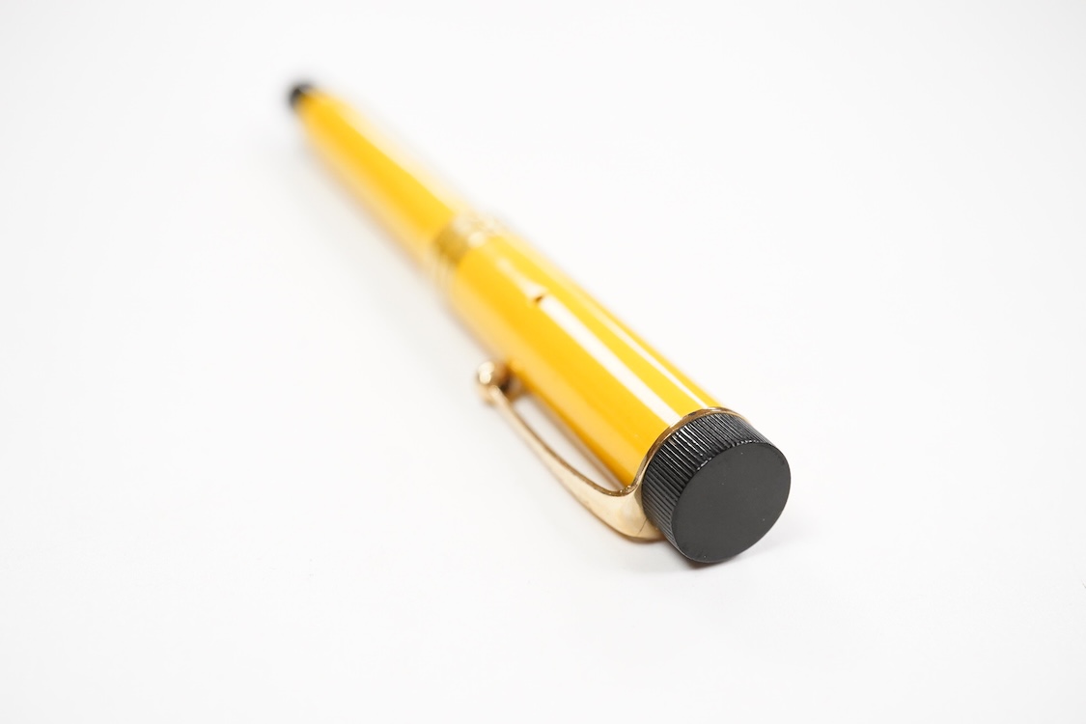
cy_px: 362
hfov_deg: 43.6
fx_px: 1357
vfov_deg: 29.9
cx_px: 543
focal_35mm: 45
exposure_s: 1/200
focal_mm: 30
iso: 2500
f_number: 8
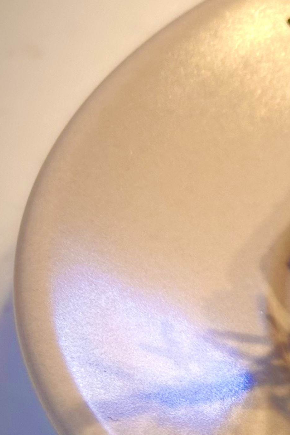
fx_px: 1909
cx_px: 583
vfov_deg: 13.0
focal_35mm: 158
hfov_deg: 8.3
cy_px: 254
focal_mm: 5.96
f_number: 1.6
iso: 64
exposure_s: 1/60
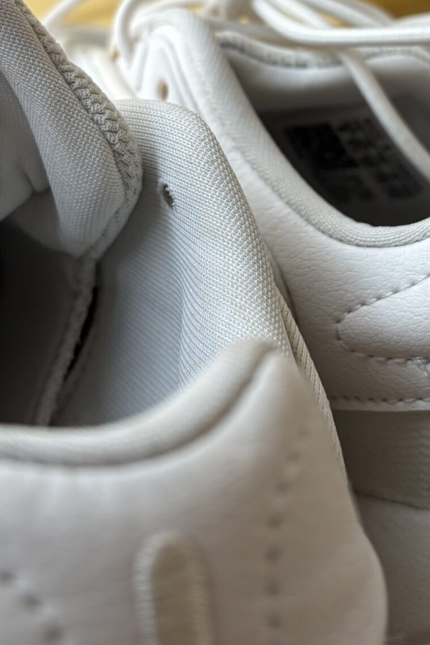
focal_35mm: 61
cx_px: 245
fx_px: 1092
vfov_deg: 32.0
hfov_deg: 22.3
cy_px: 124
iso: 125
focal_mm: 5.96
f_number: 1.6
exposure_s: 1/102
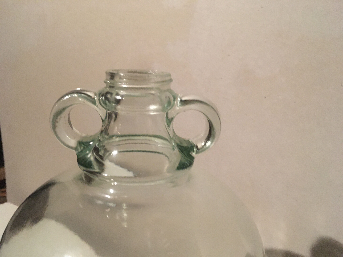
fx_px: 287
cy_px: 128
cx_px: 172
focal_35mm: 29
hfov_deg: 61.7
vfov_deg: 48.2
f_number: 2.2
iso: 400
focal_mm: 4.15
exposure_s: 1/17
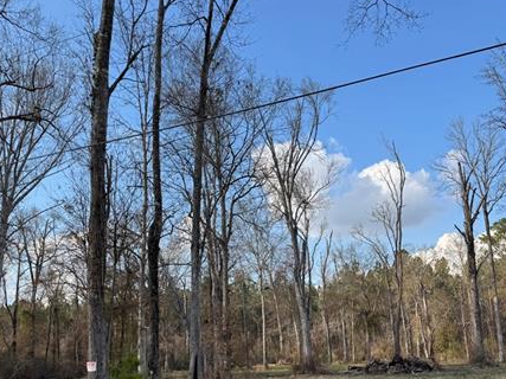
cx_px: 292
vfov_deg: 39.0
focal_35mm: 36
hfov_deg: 51.2
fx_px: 526
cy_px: 266
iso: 80
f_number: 1.78
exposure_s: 1/2833
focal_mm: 6.76
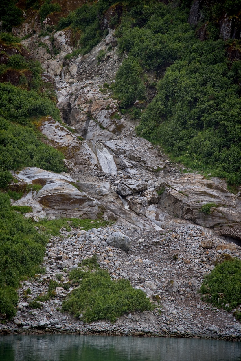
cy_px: 180
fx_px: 1204
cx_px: 120
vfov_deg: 17.1
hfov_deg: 11.4
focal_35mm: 120
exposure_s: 1/250
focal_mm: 120
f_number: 5
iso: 100
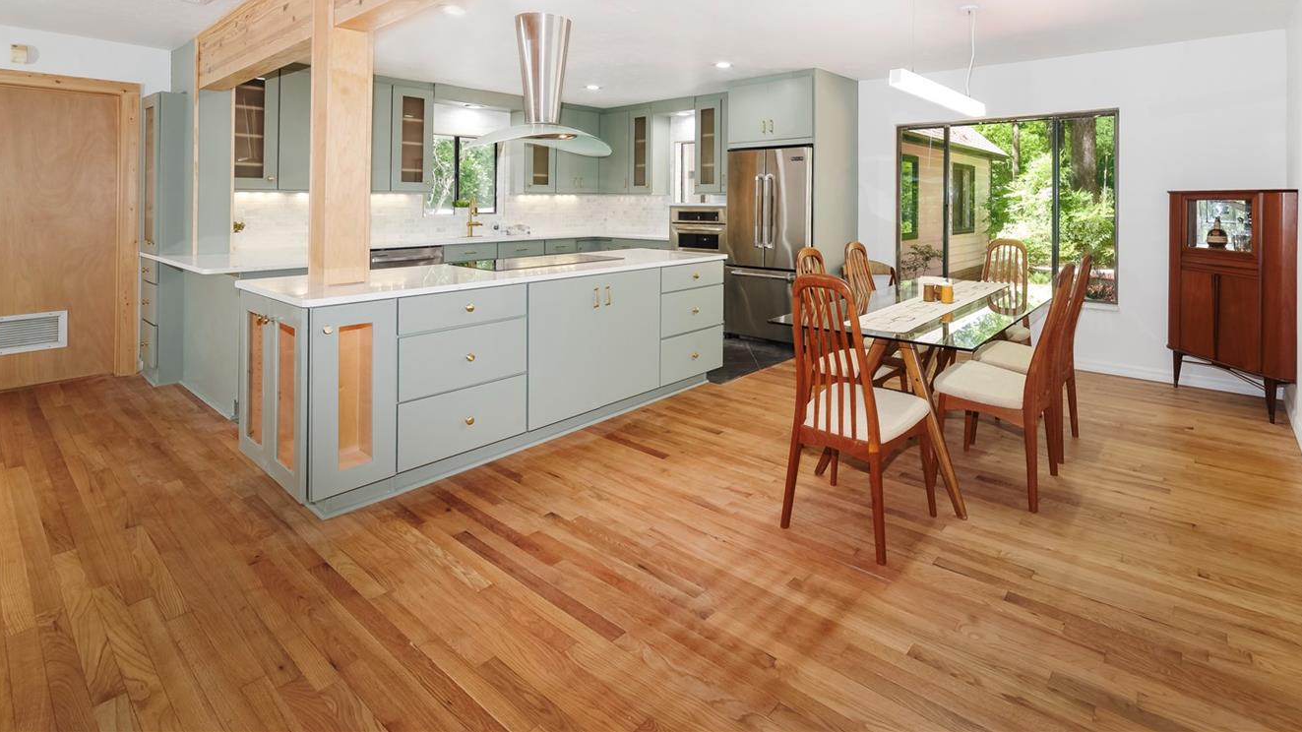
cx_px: 766
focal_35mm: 19
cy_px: 209
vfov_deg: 56.2
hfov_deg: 88.7
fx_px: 656
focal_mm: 15
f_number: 13
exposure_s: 1/20
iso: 400
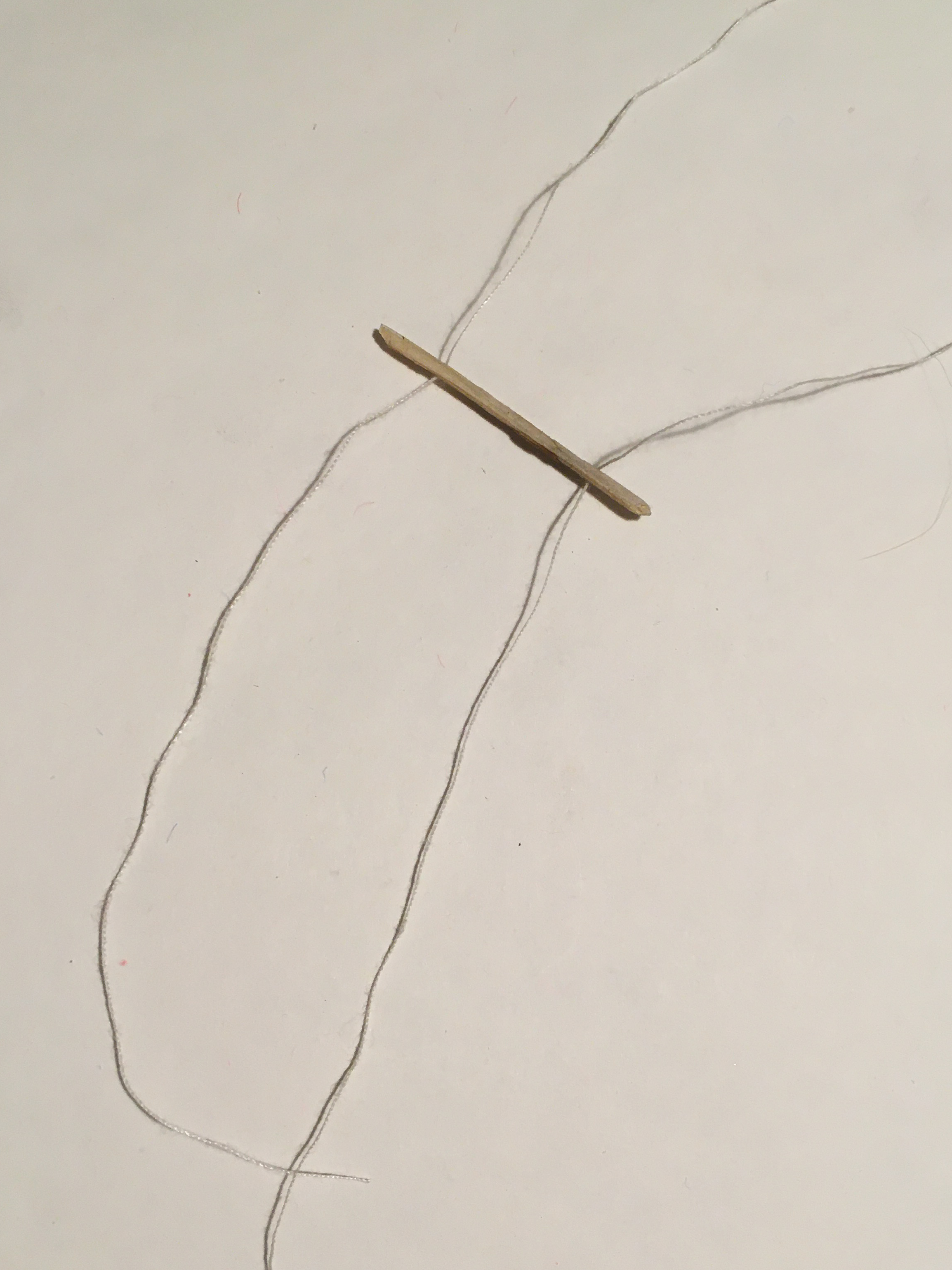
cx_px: 513
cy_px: 689
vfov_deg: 48.9
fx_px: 1393
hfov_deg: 37.7
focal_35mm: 38
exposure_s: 1/33
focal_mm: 4.15
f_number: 2.2
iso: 64
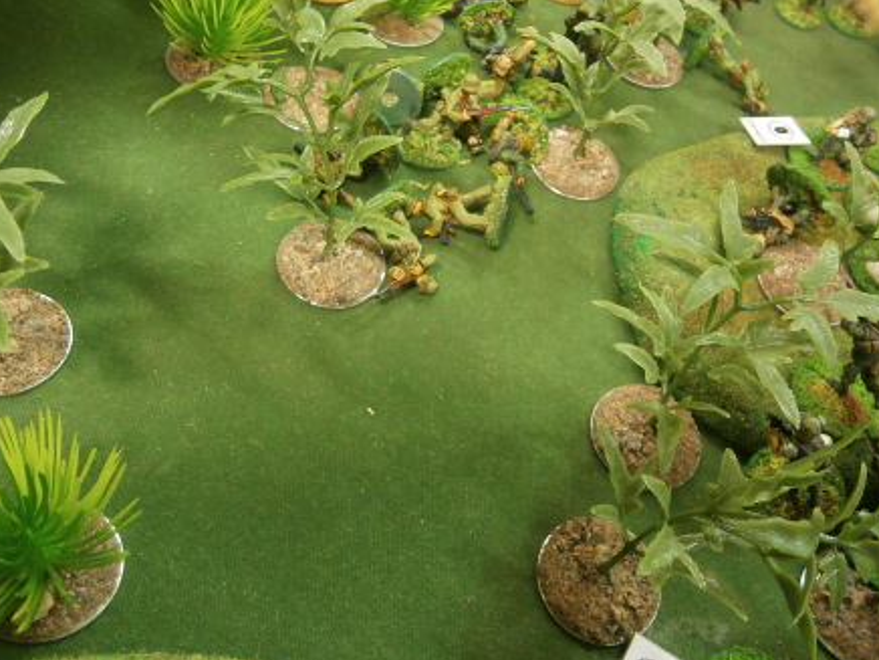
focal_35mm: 32
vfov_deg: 44.1
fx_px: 813
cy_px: 307
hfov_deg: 56.8
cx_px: 444
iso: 200
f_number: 2.8
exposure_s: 1/10
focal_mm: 4.7
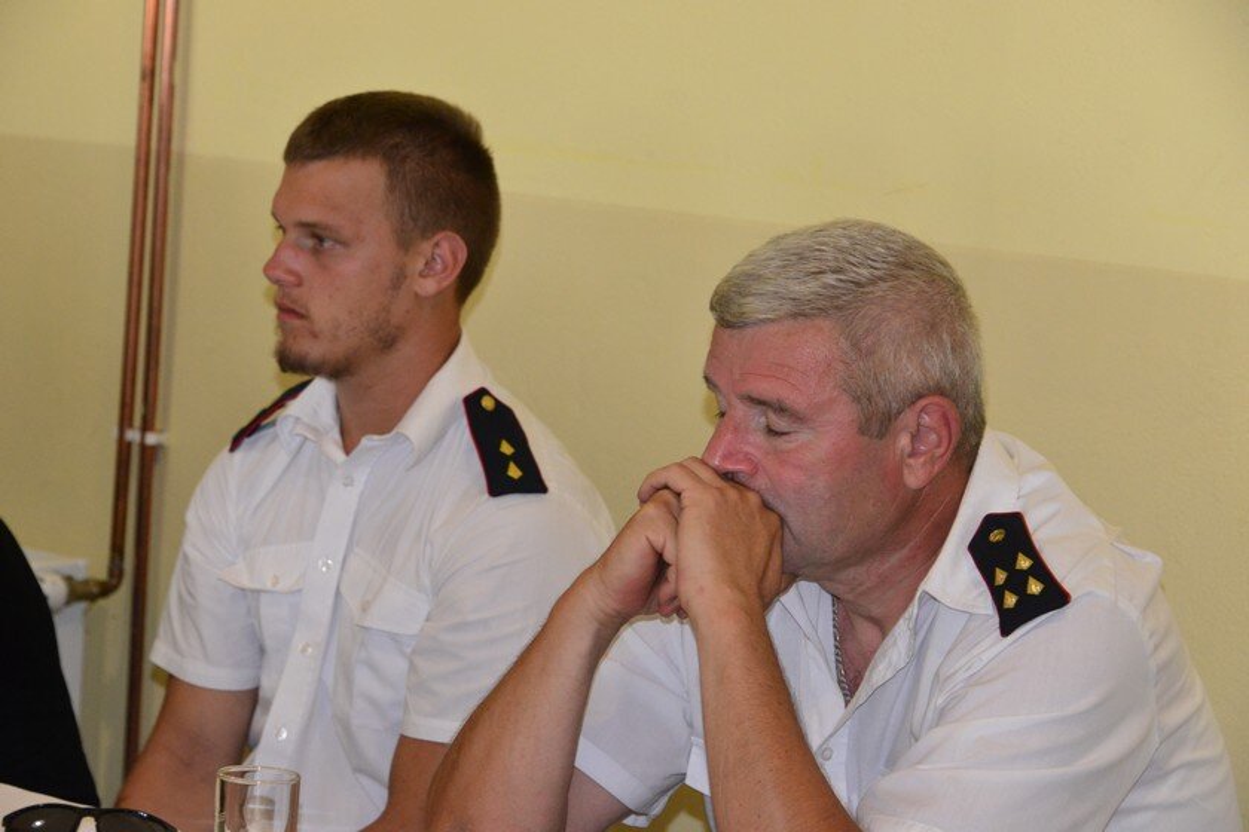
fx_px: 4232
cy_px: 416
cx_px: 624
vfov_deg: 11.2
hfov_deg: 16.8
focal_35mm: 122
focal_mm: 122
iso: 4000
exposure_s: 1/60
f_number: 8
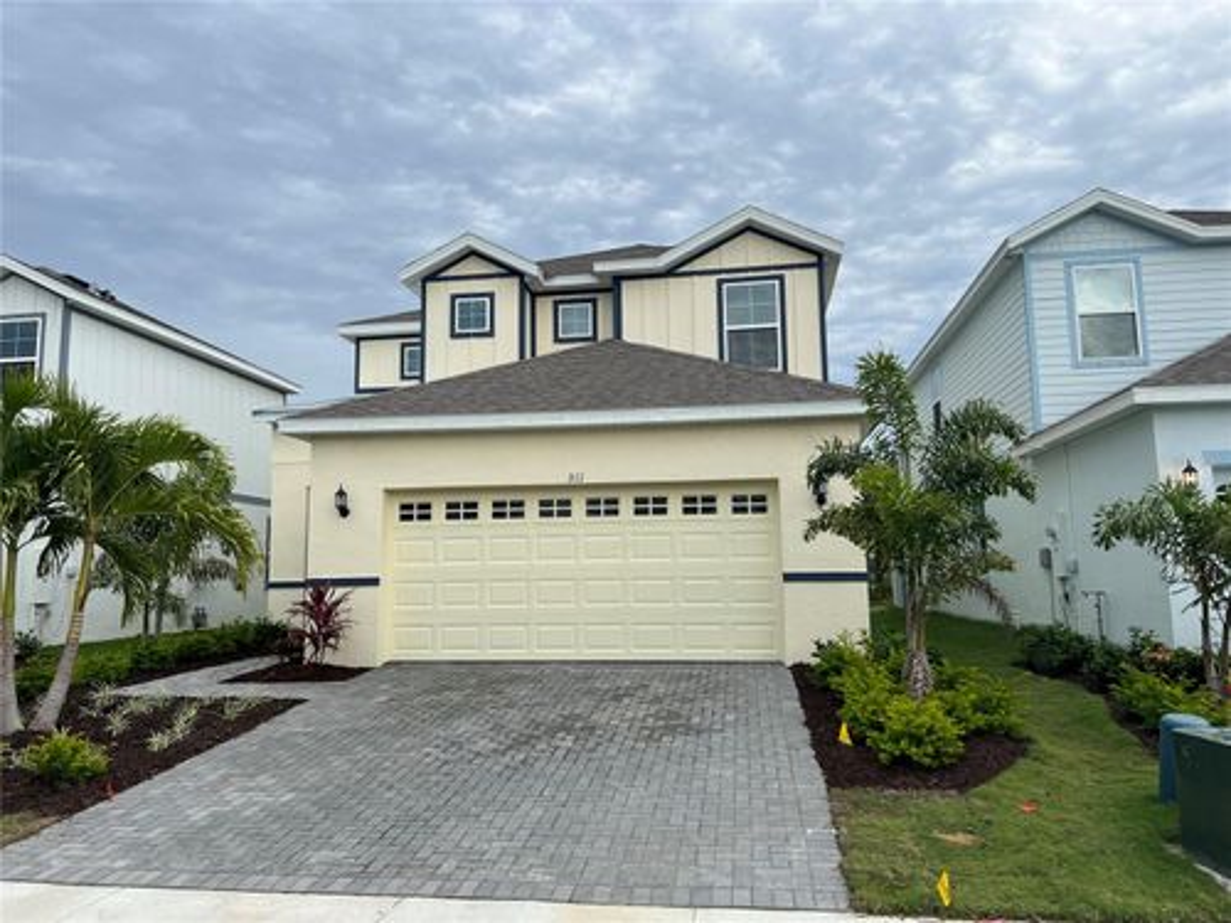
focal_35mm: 26
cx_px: 616
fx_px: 925
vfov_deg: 53.1
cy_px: 462
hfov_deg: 67.3
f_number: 1.5
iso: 50
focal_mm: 5.7
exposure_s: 1/1344
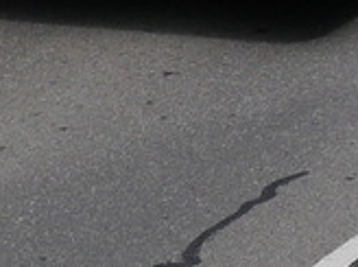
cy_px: -530
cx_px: 319
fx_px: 5290
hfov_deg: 3.9
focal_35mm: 513
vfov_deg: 2.8
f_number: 8
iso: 160
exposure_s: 1/320
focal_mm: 42
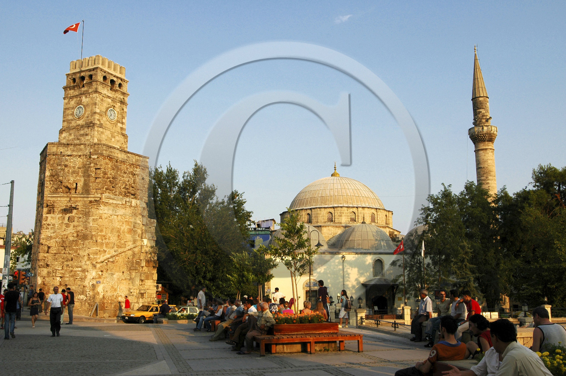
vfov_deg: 36.8
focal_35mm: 36
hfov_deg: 53.2
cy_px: 188
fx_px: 565
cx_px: 283
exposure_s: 1/250
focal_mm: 24
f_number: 8
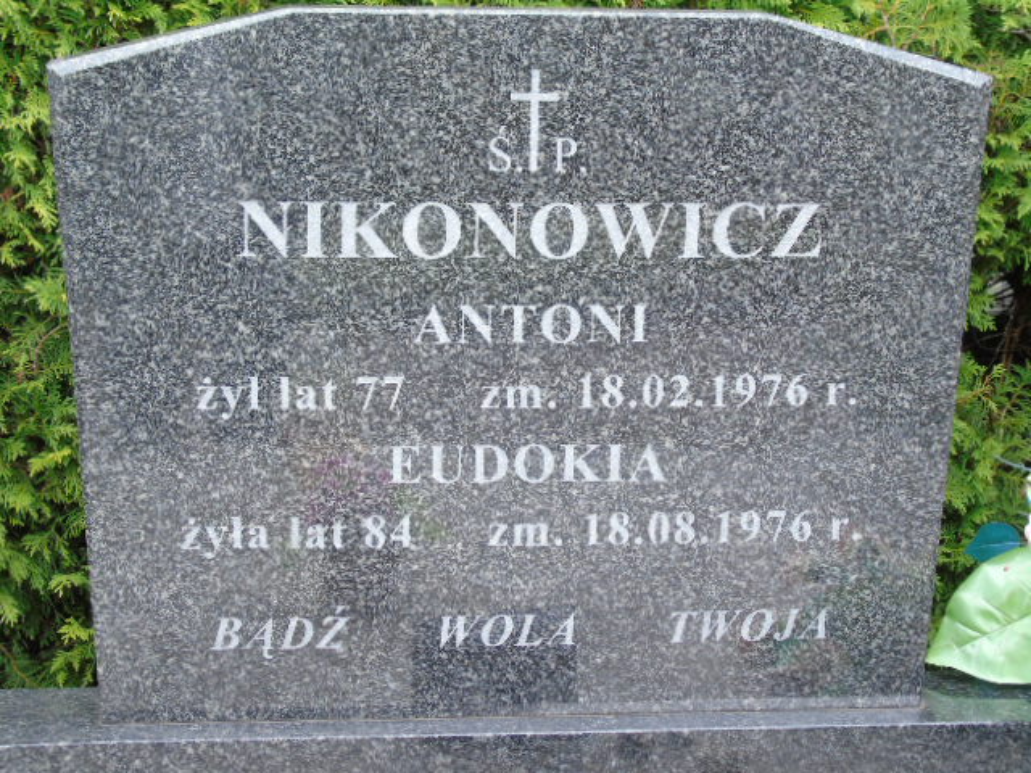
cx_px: 516
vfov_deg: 18.0
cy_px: 386
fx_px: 2442
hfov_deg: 23.8
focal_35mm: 82
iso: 80
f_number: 4.1
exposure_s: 1/50
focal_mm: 15
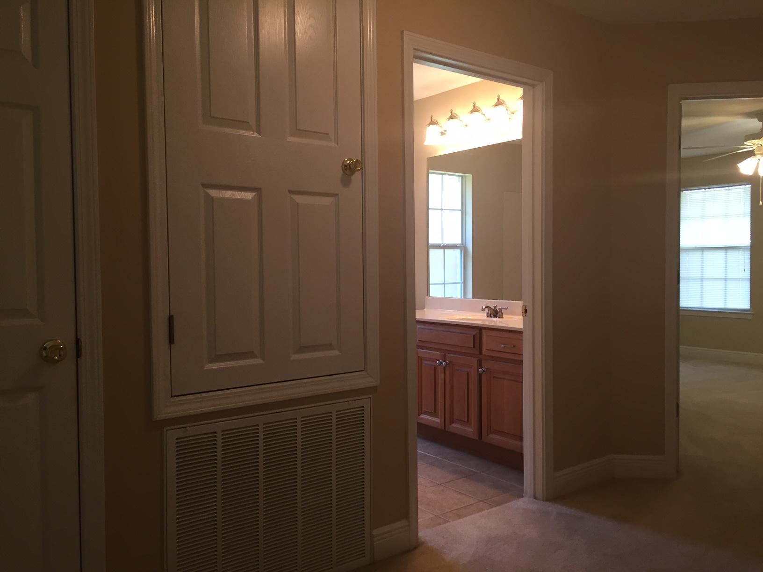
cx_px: 382
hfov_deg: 61.7
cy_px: 286
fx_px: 639
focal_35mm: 29
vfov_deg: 48.2
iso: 40
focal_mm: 4.15
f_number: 2.2
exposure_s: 1/30
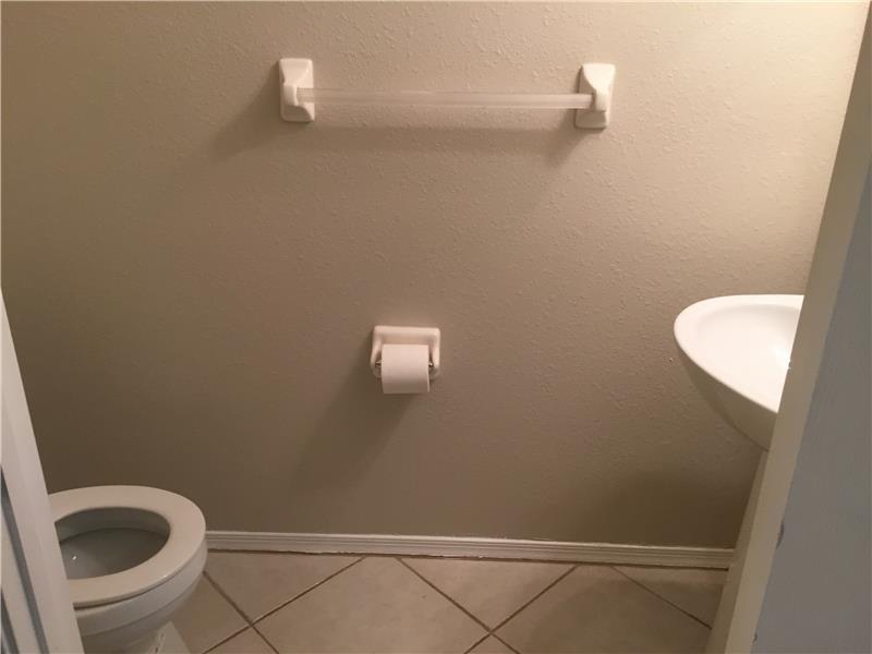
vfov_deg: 48.2
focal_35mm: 29
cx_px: 436
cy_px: 327
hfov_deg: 61.7
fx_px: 731
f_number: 2.2
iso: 100
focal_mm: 4.15
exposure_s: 1/30
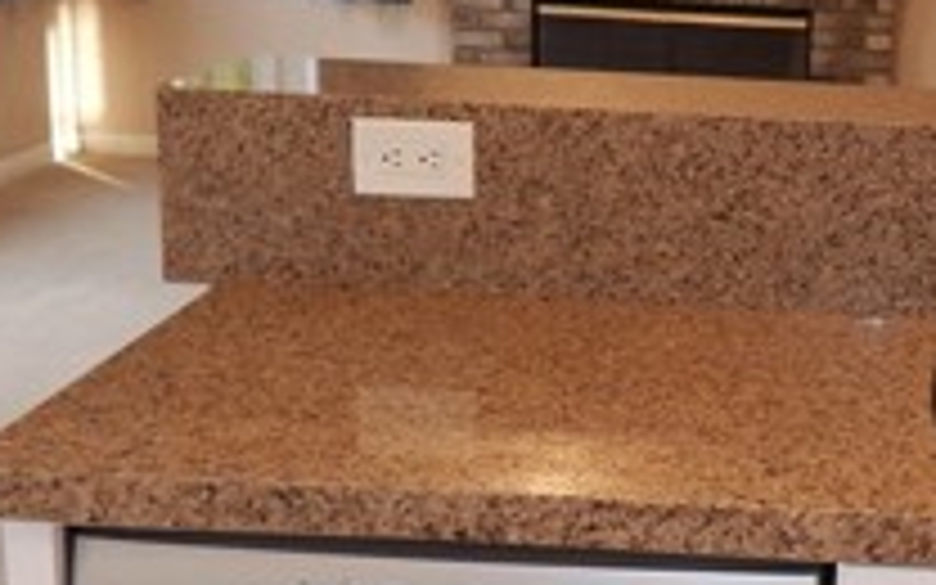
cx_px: 914
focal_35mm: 75
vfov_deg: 17.3
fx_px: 1913
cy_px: 382
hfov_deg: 26.2
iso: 200
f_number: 3
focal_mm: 4
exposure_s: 1/30
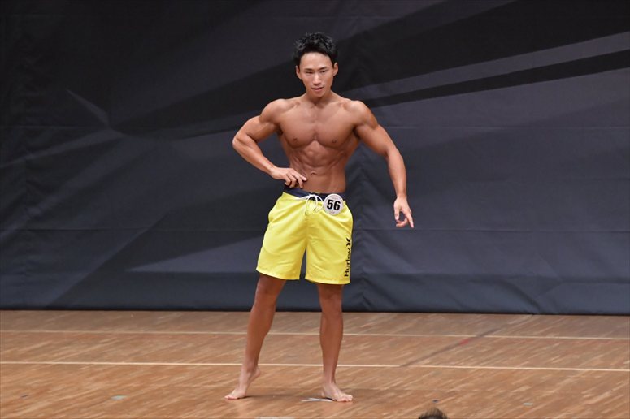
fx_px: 4985
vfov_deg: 4.8
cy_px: 210
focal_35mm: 285
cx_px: 315
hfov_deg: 7.2
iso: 6400
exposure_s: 1/400
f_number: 5.6
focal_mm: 190
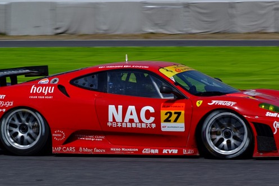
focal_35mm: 195
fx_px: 1511
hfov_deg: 10.5
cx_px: 157
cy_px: 91
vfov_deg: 7.0
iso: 100
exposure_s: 1/250
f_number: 16
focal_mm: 90
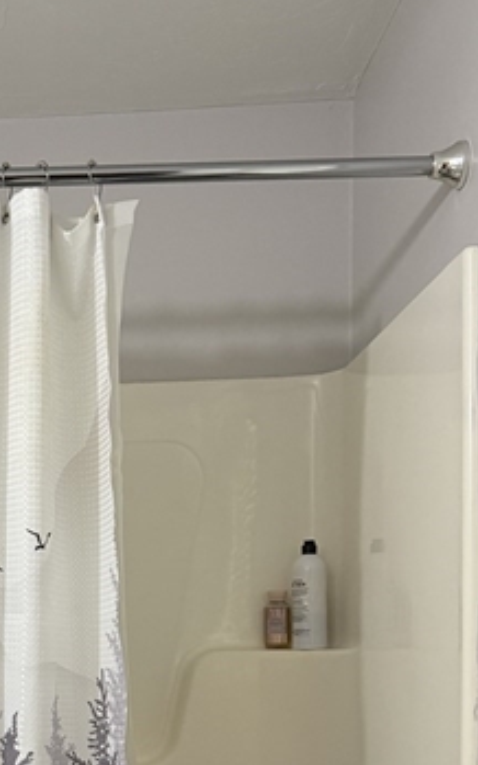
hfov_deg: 21.9
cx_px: -42
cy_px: 662
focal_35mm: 56
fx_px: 1168
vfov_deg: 34.6
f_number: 1.78
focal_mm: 6.76
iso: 320
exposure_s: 1/60
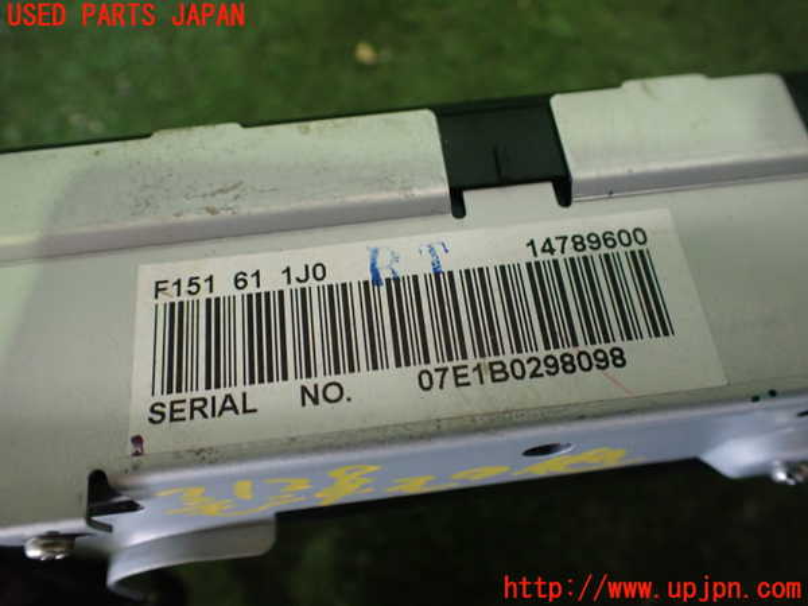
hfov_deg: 60.0
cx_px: 404
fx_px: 700
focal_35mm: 30
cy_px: 303
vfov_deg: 46.8
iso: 800
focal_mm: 5.4
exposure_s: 1/100
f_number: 2.3
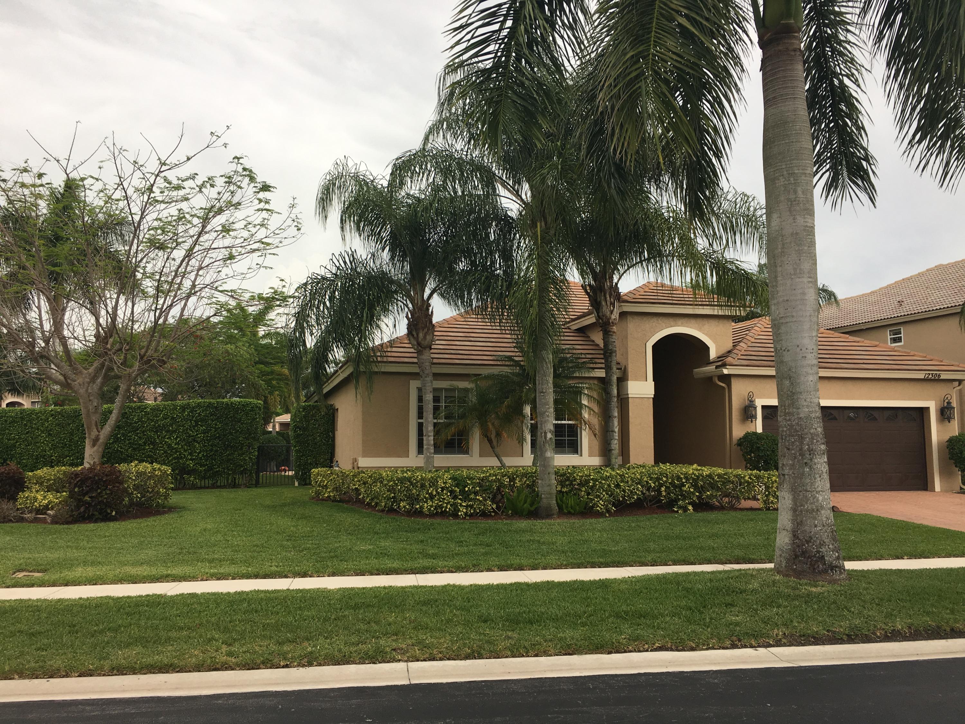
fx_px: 808
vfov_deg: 48.2
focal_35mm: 29
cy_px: 362
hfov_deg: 61.7
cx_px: 482
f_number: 2.2
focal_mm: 4.15
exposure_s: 1/143
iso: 25
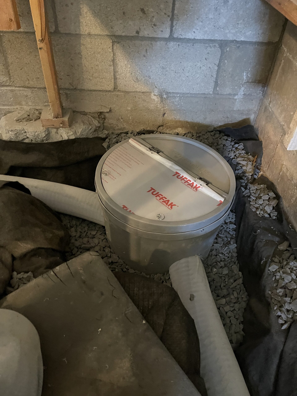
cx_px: 148
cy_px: 198
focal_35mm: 26
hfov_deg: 53.1
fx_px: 297
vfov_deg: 67.3
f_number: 1.6
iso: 800
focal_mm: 5.1
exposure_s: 1/30
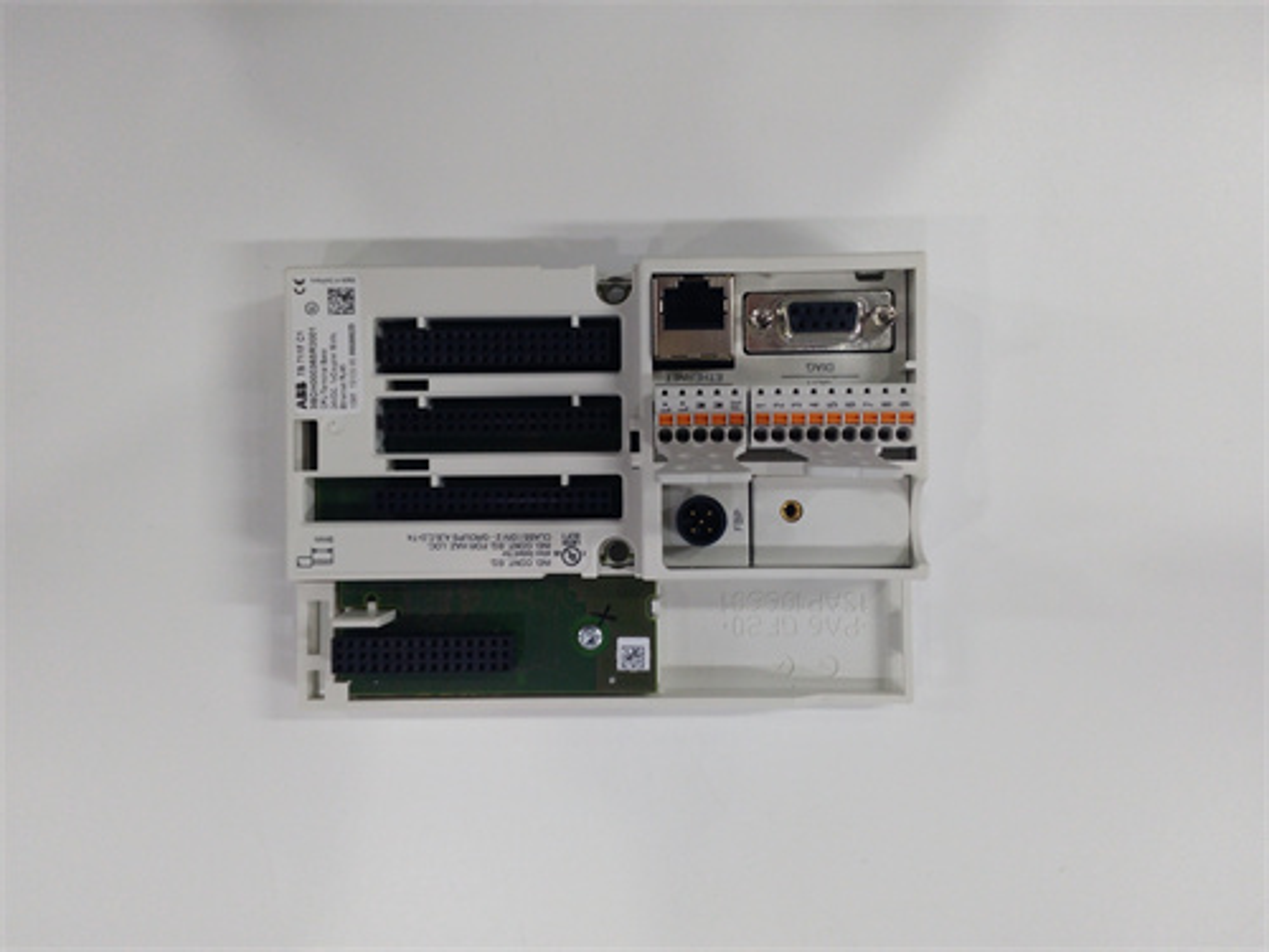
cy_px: 476
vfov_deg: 51.4
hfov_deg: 65.3
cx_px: 634
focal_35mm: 27
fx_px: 990
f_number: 2
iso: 172
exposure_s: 1/33
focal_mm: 3.79
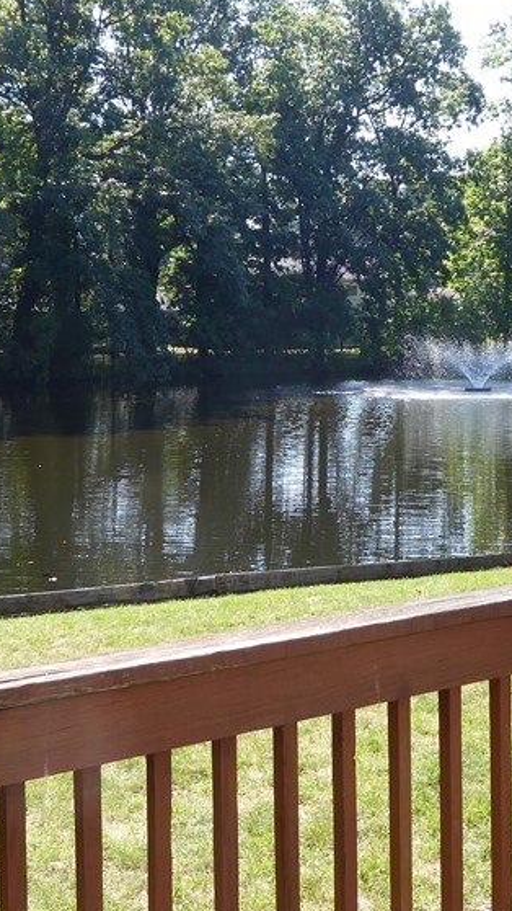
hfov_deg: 20.7
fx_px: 1399
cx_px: 318
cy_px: 397
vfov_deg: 36.0
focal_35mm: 58
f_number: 3.5
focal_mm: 5
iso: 80
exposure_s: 1/200
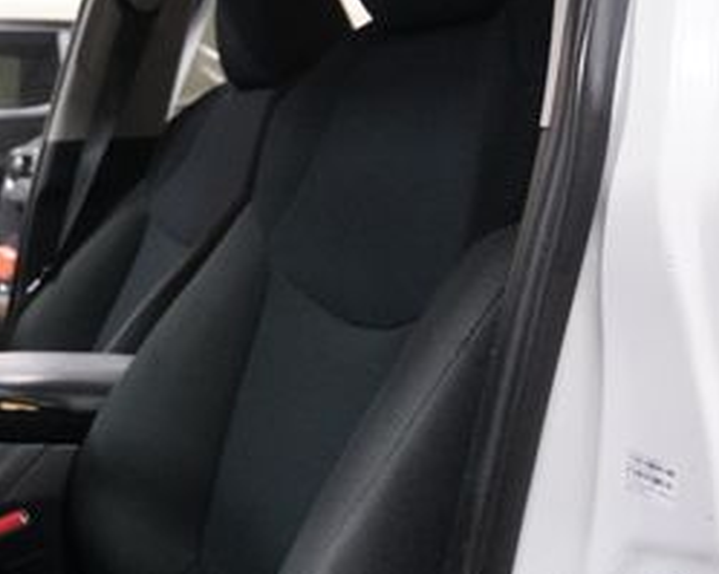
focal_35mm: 58
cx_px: -141
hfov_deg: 28.4
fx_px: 1234
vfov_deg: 26.2
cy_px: 241
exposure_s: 1/125
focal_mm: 16
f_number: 3.5
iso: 6400
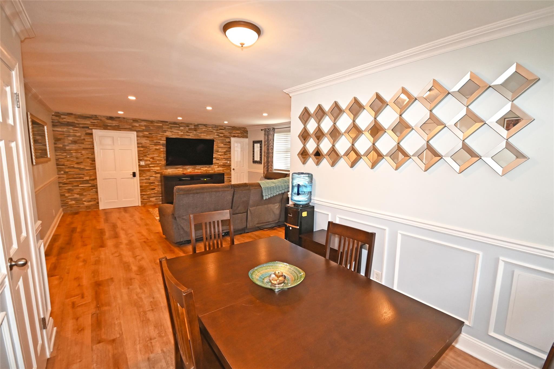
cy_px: 184
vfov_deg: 77.3
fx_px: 231
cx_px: 277
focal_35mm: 15
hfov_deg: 100.4
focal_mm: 10
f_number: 4
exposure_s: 1/60
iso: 800
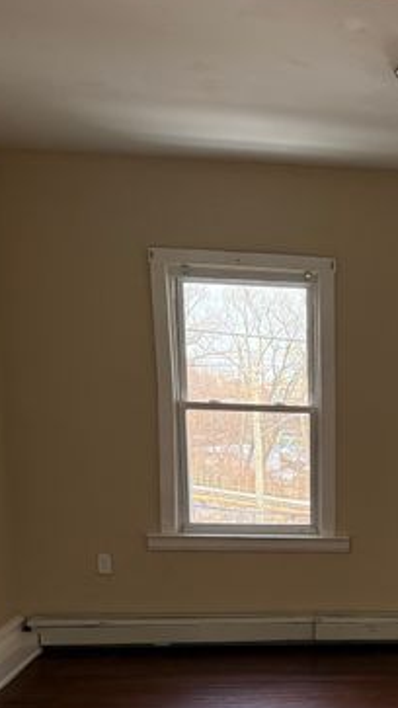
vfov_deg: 41.1
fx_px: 901
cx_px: 462
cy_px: 565
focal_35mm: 48
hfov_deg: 23.1
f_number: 1.78
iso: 200
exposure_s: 1/159
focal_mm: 6.76
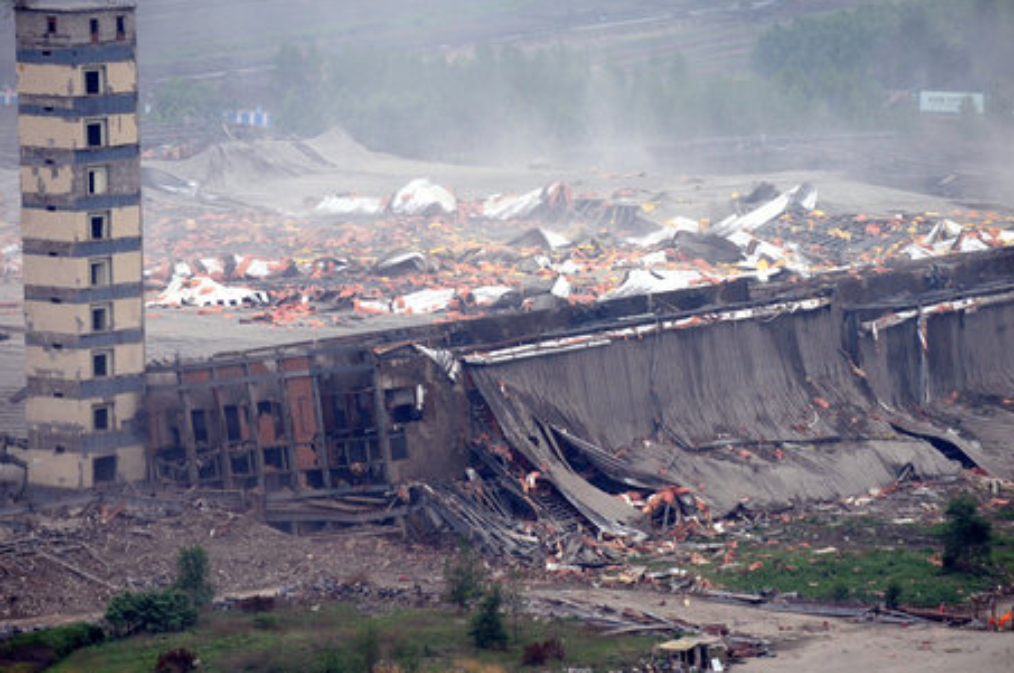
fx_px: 7456
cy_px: 366
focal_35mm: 265
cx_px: 508
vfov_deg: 5.2
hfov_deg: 7.8
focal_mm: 200
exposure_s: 1/2000
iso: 400
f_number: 4
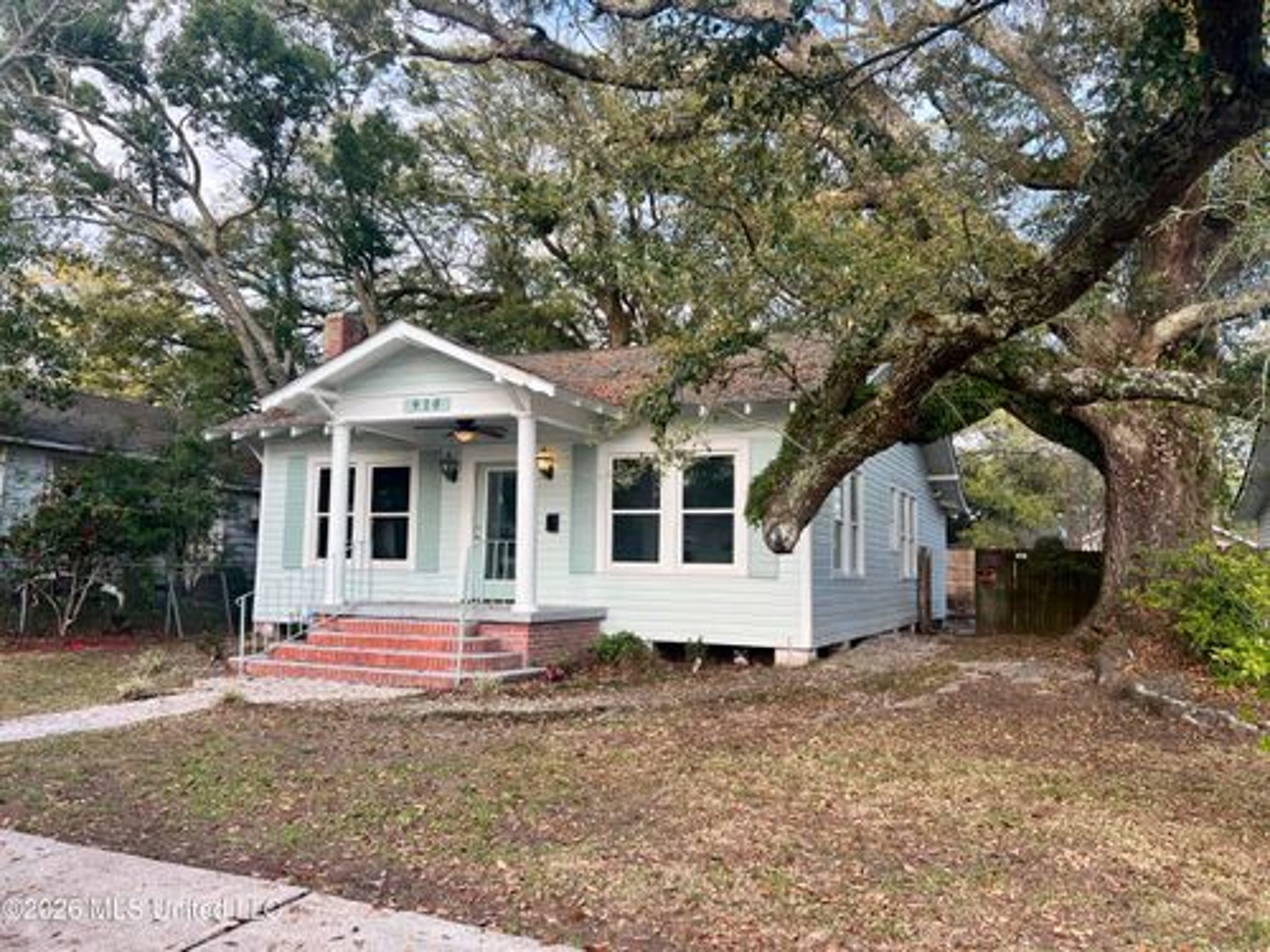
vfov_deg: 53.1
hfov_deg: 67.3
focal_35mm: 26
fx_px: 954
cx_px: 635
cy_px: 476
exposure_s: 1/365
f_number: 1.5
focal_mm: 5.7
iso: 50
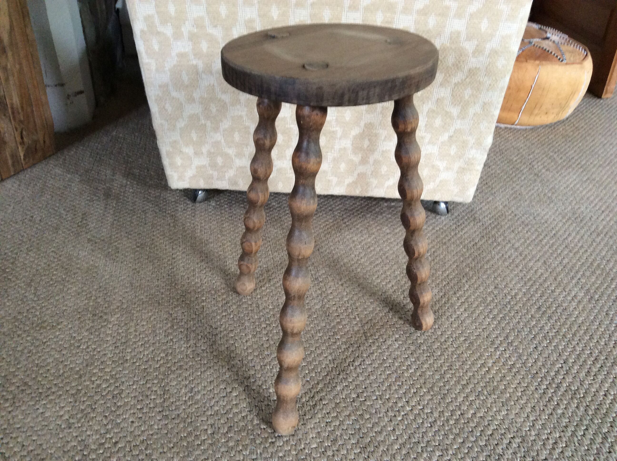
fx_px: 570
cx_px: 308
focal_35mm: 32
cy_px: 230
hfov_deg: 56.9
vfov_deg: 44.1
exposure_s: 1/25
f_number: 2.4
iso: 125
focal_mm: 3.3
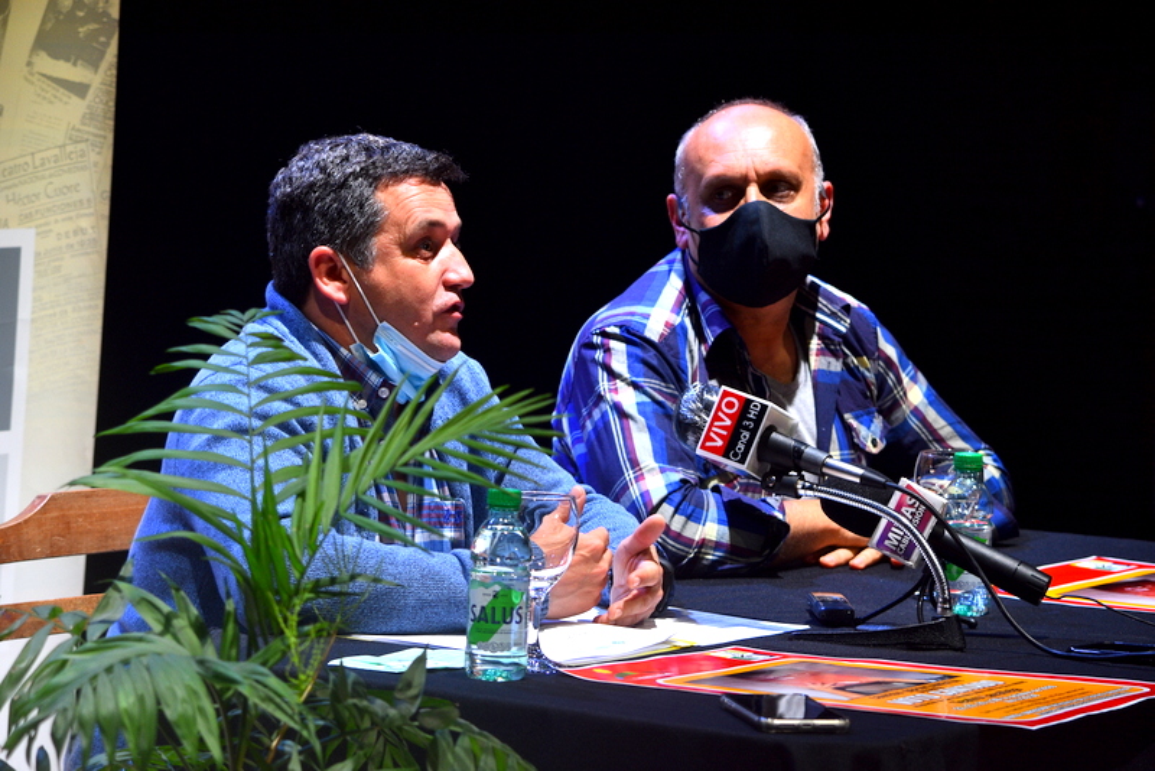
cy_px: 386
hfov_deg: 18.9
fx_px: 3466
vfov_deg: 12.7
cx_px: 578
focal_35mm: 108
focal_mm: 72
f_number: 5.6
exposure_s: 1/100
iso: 320
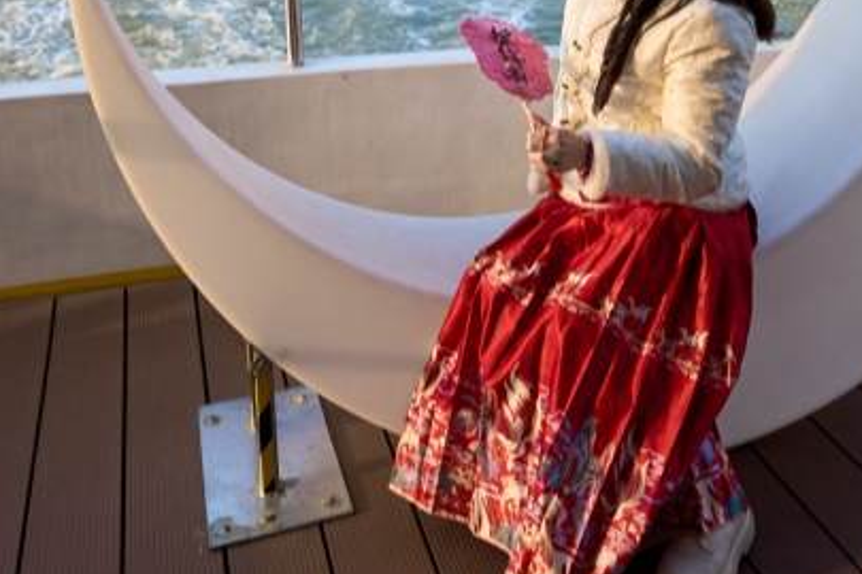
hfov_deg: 46.3
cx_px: 483
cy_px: -52
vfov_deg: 29.0
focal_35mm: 42
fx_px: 1006
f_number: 4
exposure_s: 1/400
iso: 80
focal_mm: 17
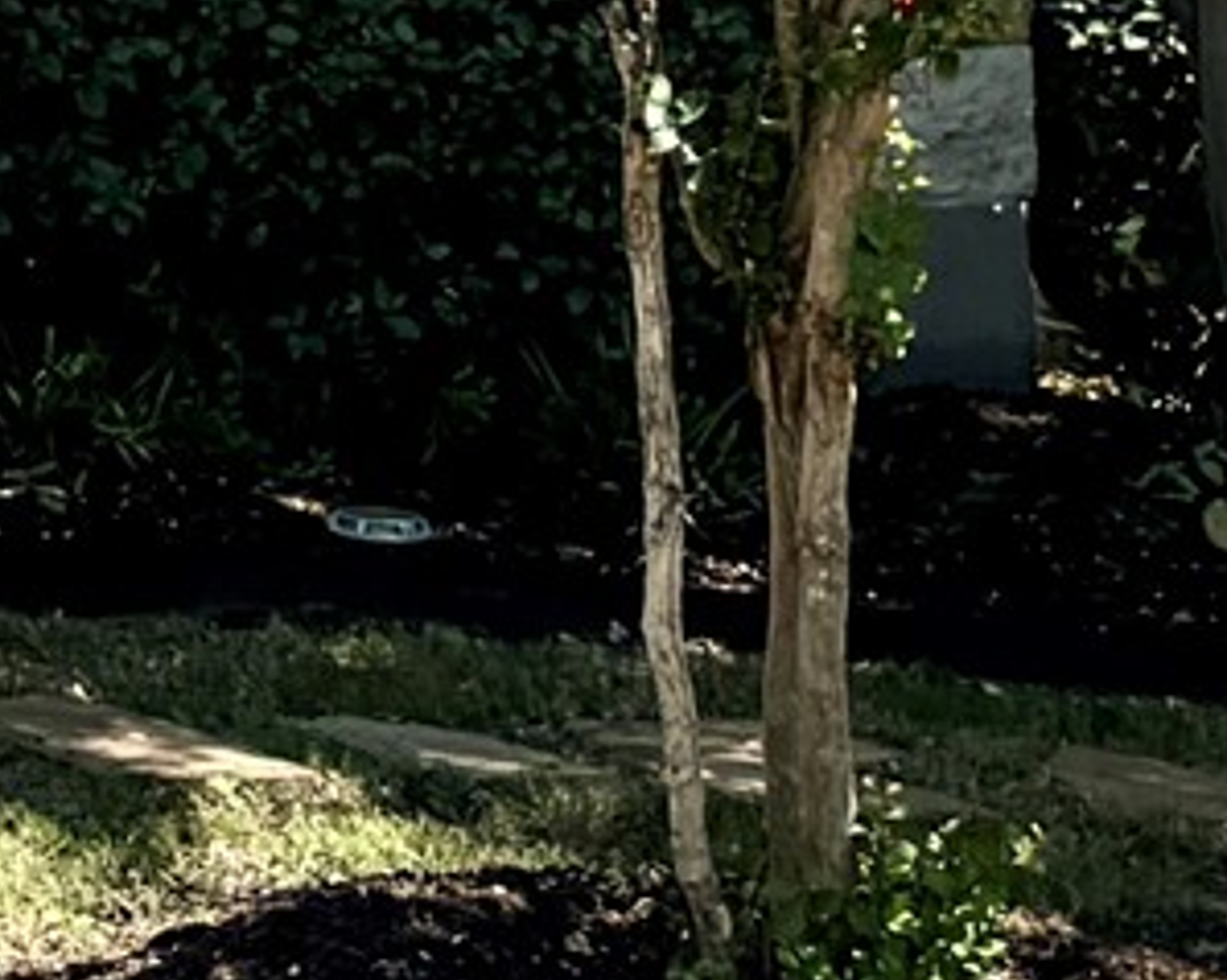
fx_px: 5843
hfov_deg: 10.1
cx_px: -1921
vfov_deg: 8.6
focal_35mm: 161
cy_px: -1460
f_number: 1.78
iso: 80
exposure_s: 1/3597
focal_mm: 6.76
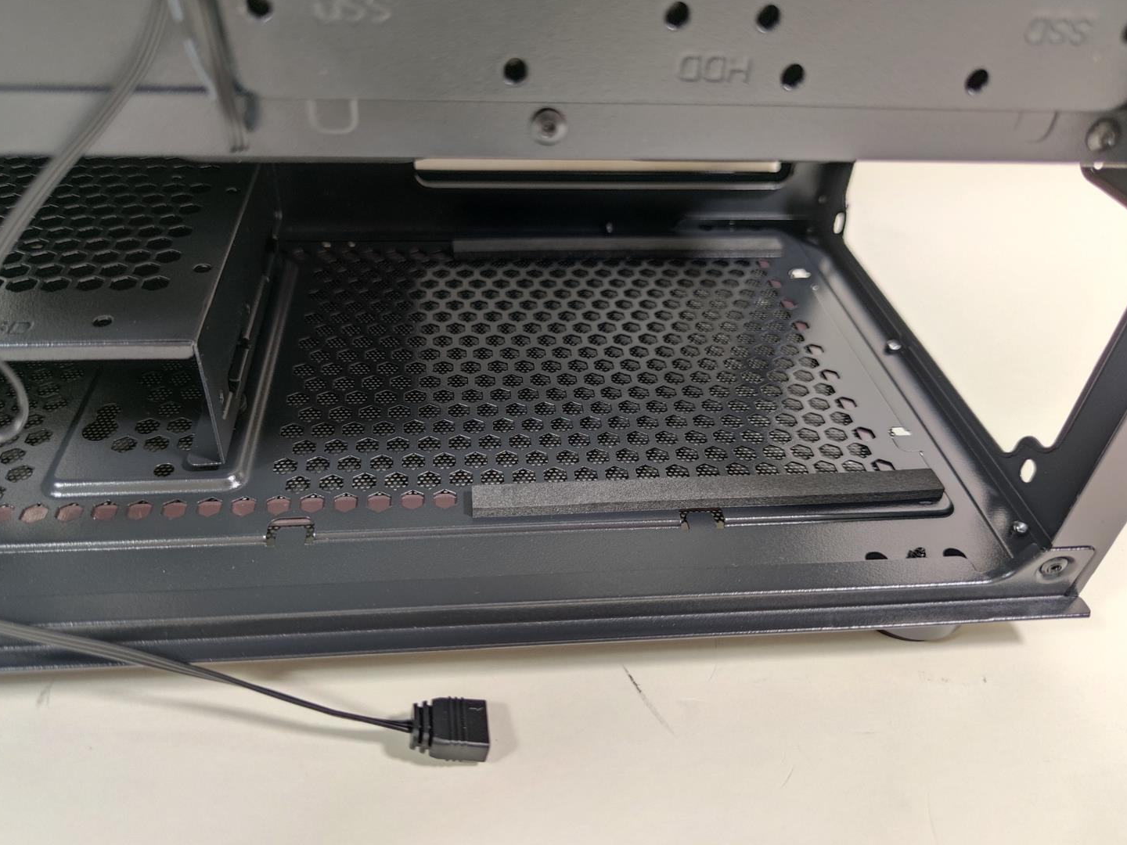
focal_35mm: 25
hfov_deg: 69.4
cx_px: 553
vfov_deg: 54.9
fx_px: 814
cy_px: 435
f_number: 1.85
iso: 509
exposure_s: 1/17
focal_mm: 6.78
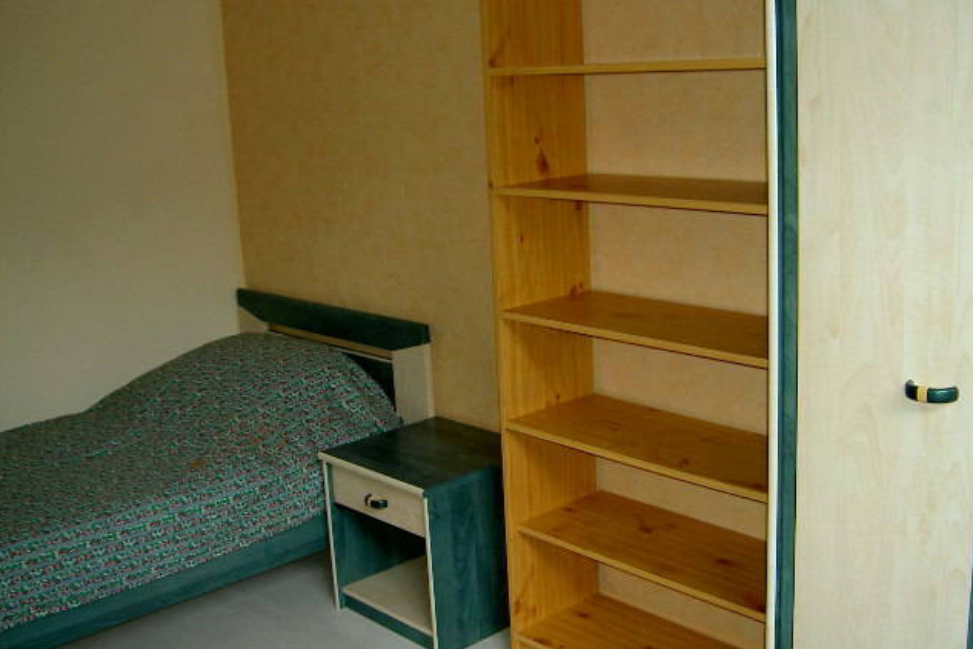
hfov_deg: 47.4
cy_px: 346
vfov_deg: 32.6
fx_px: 1108
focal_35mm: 41
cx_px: 486
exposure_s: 1/59.5
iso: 100
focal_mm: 8
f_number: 2.8
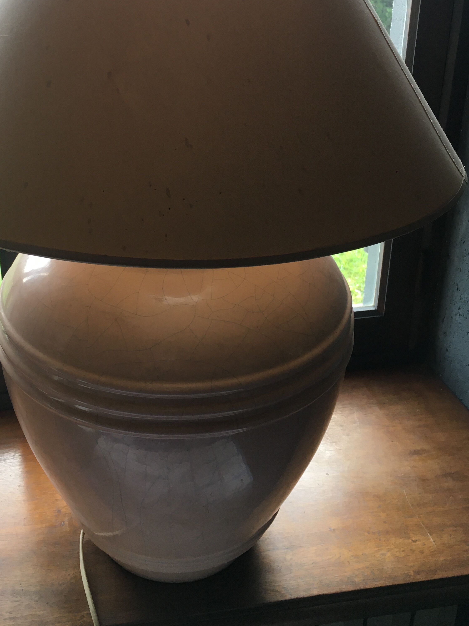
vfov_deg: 47.4
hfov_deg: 36.7
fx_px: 704
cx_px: 184
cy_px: 232
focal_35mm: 39
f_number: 2.2
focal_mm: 4.15
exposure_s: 1/33
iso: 25
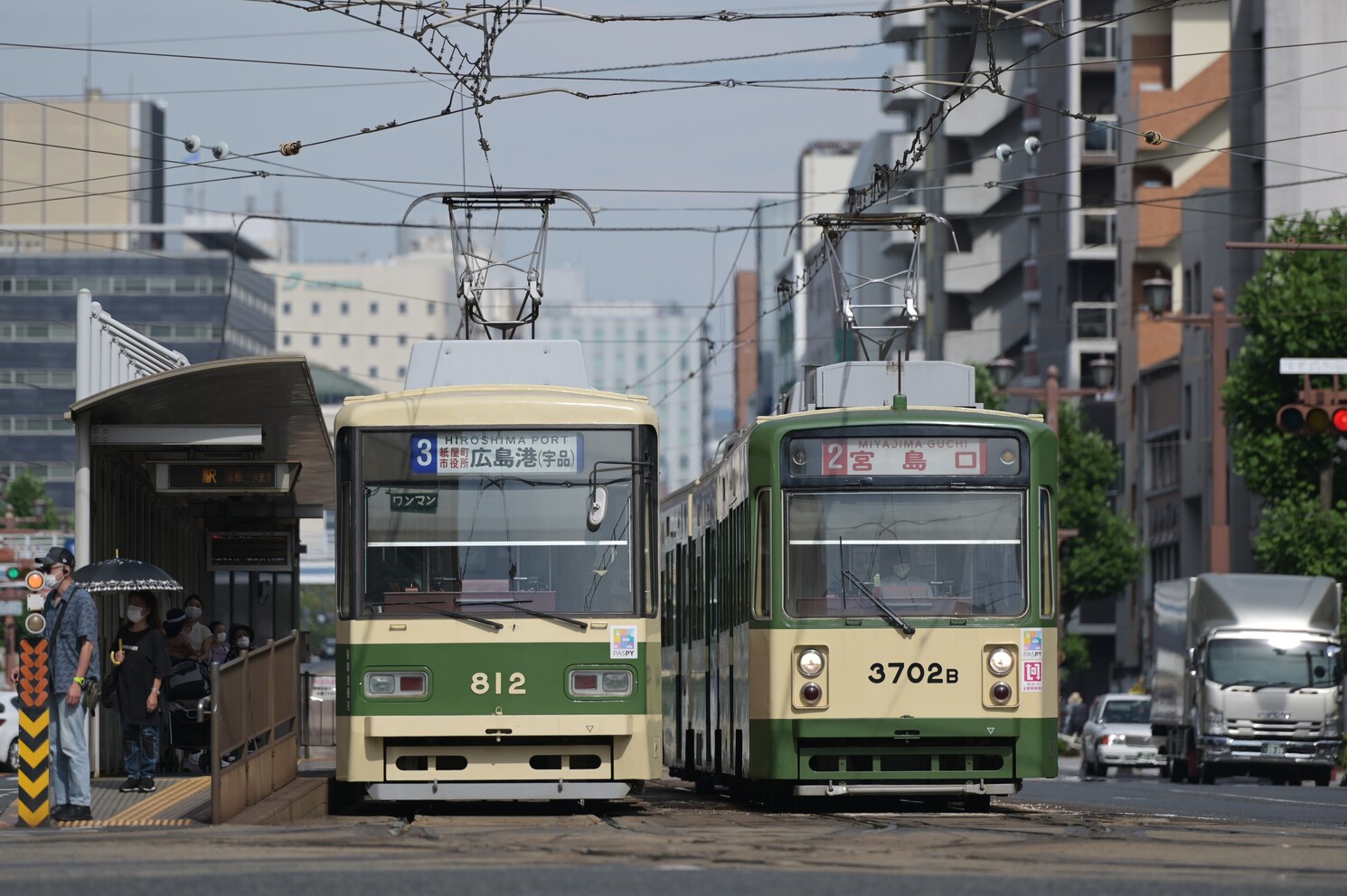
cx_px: 674
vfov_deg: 6.9
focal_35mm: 200
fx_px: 7477
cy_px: 448
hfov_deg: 10.3
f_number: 2.8
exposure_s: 1/1600
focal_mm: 200
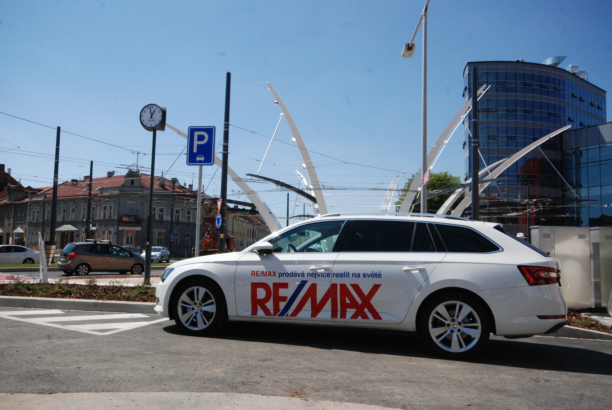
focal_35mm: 30
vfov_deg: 43.7
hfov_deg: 61.9
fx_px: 511
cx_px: 306
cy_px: 205
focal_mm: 20
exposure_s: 1/640
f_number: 13
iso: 640
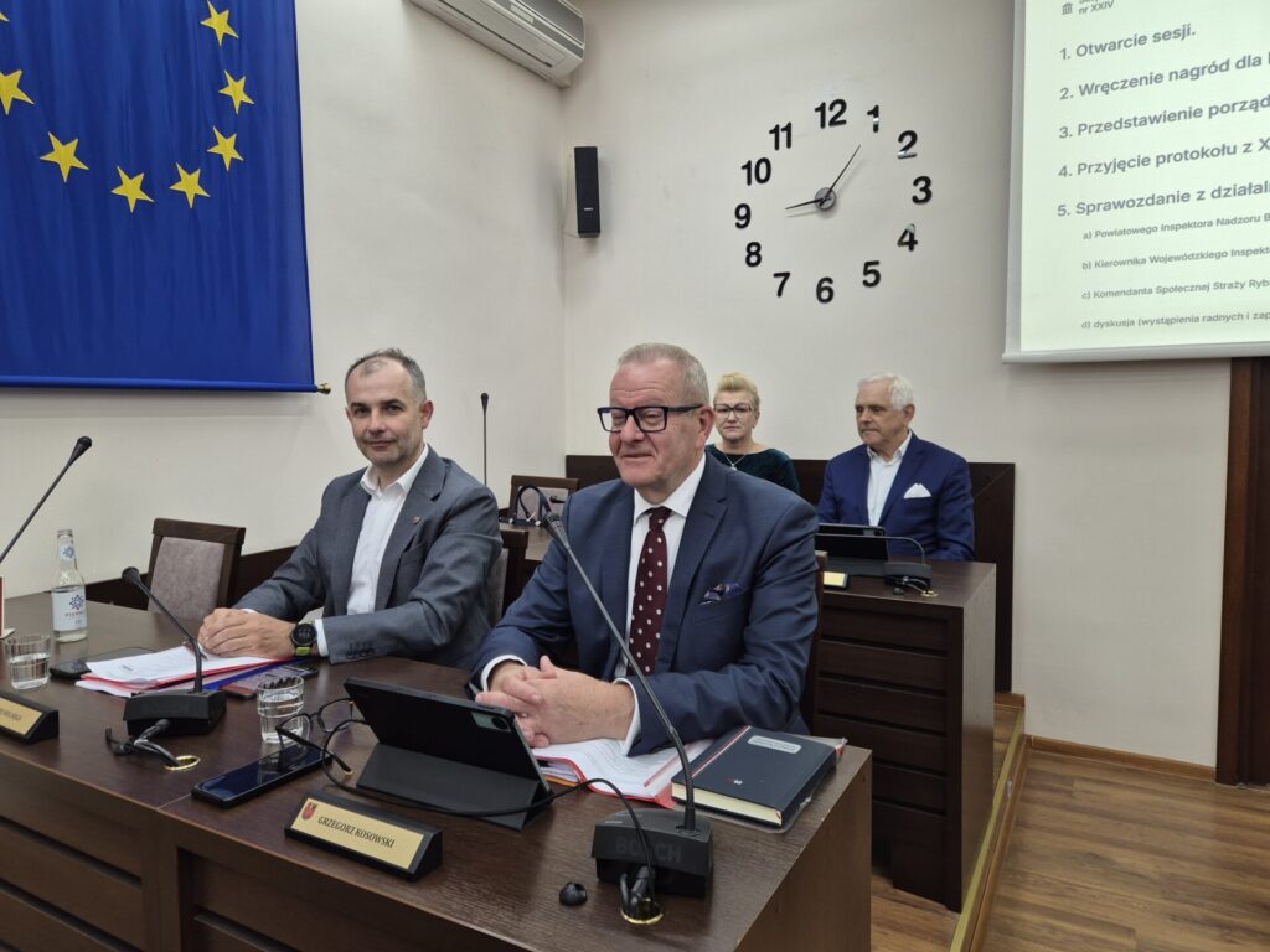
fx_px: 844
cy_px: 476
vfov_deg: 58.9
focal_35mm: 23
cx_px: 635
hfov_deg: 73.9
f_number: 1.8
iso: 125
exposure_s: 1/100
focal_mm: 5.4
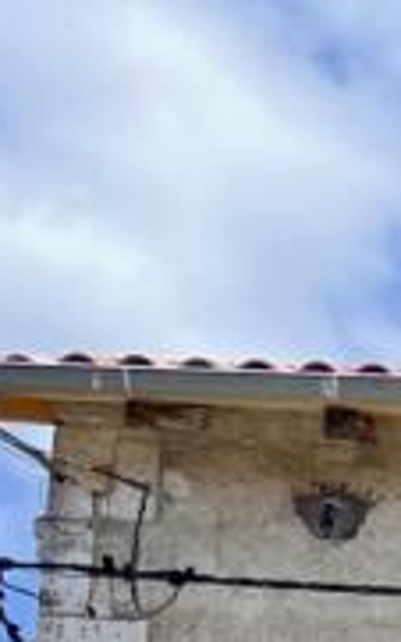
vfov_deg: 11.9
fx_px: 2730
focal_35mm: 156
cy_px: 1305
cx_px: 1285
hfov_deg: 7.3
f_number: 1.6
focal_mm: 4.2
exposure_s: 1/720
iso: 50
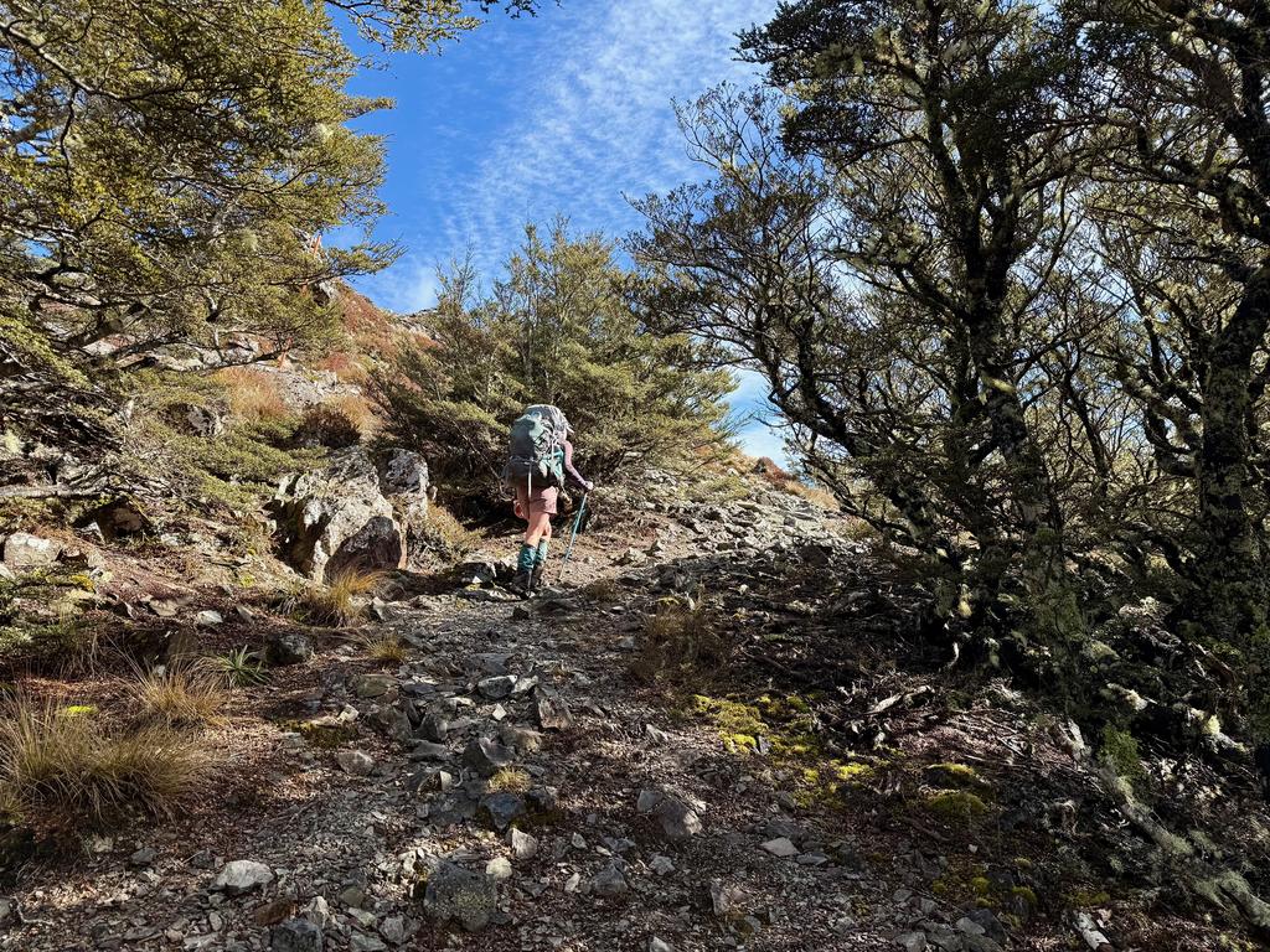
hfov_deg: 71.6
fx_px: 881
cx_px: 635
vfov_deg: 56.8
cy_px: 476
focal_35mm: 24
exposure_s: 1/1075
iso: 80
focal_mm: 6.76
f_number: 1.78
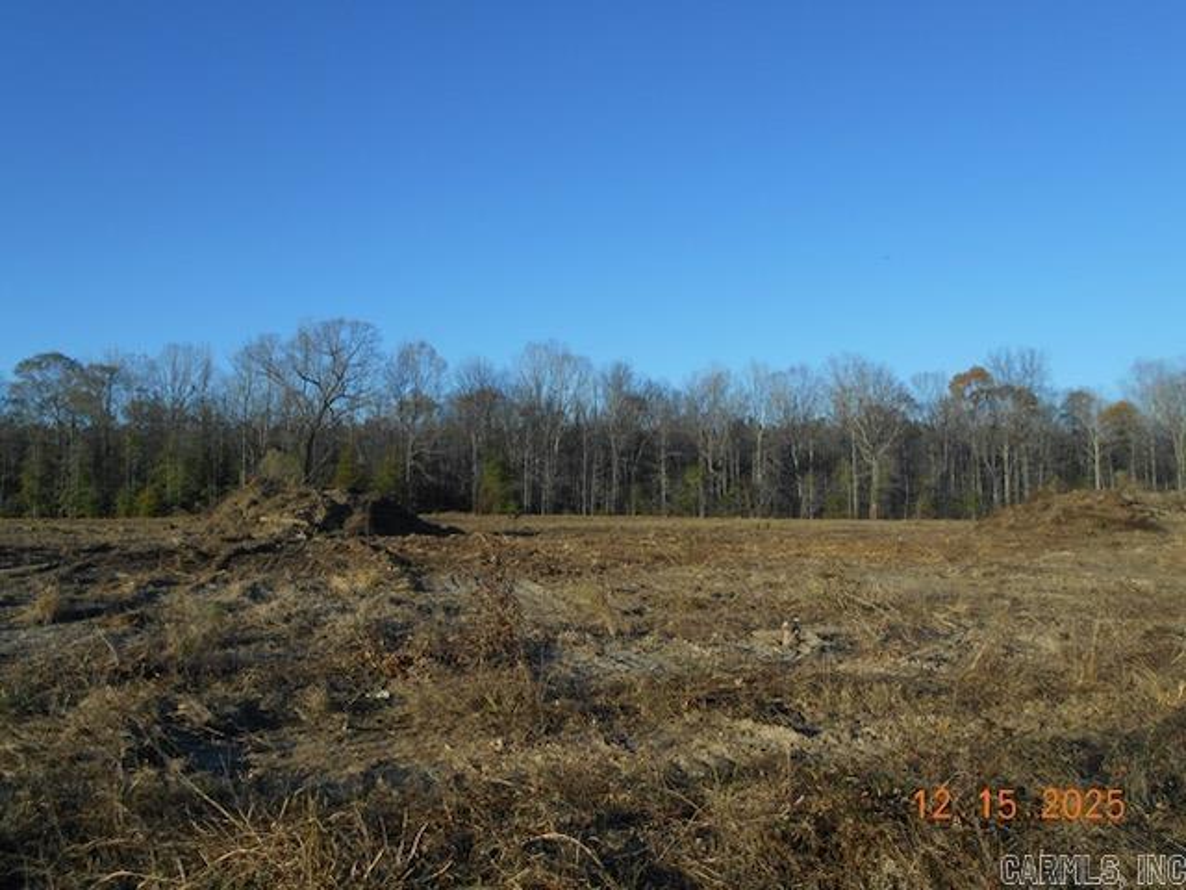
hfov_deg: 67.3
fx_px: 891
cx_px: 593
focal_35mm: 26
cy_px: 445
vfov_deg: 53.1
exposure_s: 1/800
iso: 80
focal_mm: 4.6
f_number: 3.2
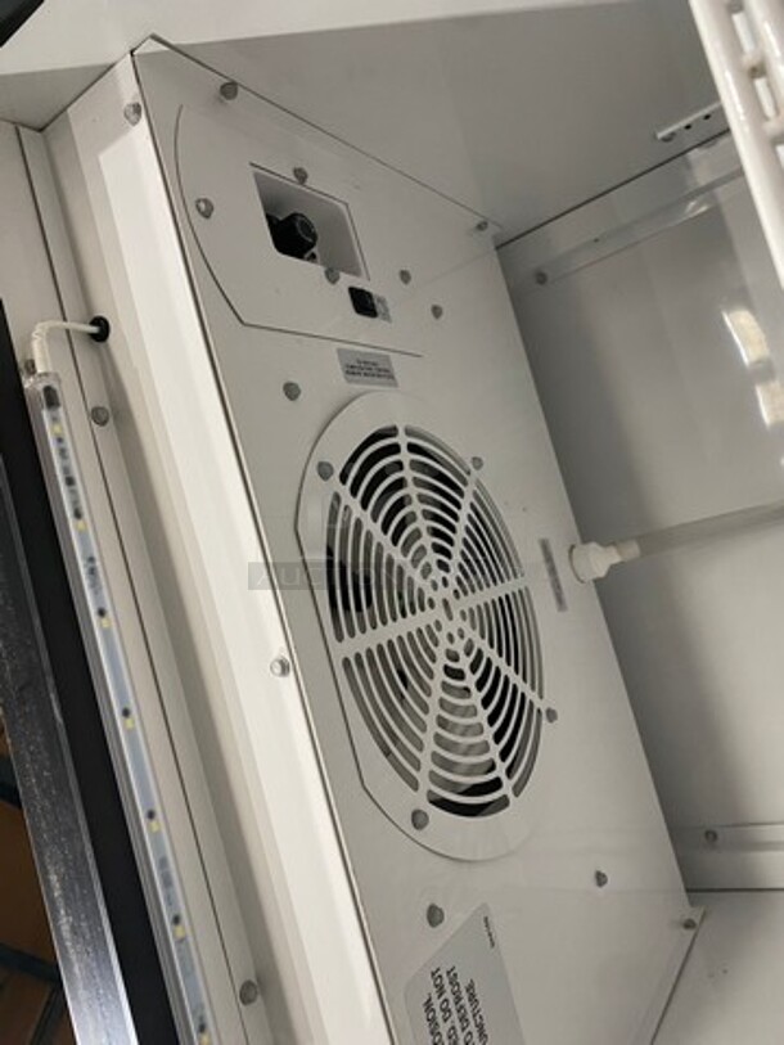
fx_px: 785
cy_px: 522
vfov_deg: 67.3
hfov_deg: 53.1
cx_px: 392
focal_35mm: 26
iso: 320
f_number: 1.8
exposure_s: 1/60
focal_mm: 4.25
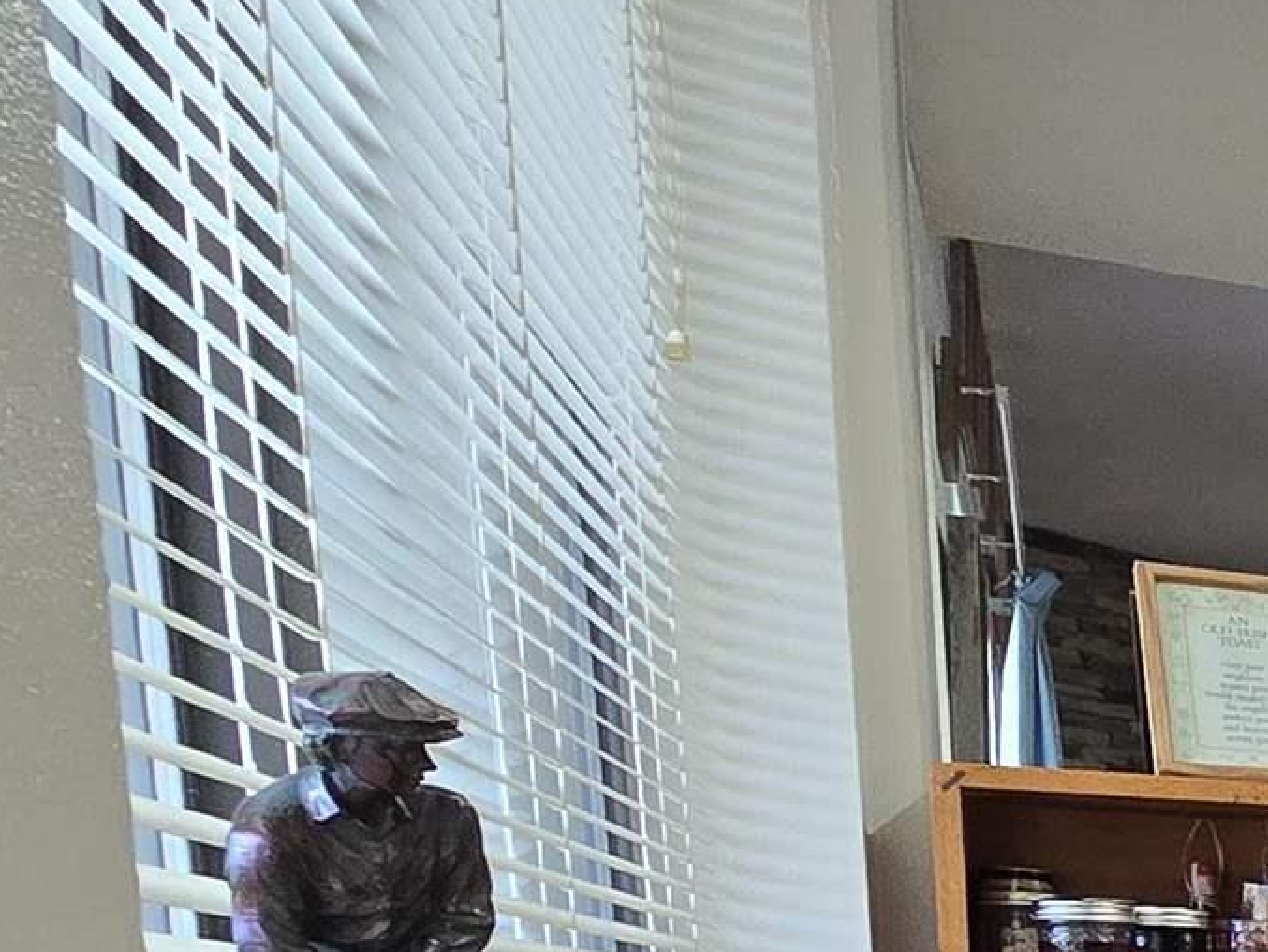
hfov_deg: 17.7
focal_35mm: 59
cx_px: 2718
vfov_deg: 22.2
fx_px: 2162
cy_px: 1239
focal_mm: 2.2
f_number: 2.2
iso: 200
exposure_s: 1/60
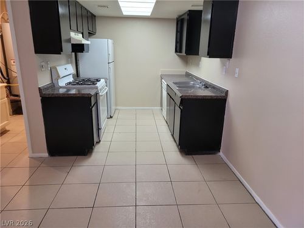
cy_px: 114
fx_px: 228
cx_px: 152
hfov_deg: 67.3
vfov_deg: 53.1
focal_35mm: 26
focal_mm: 5.4
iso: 320
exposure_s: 1/40
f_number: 1.8
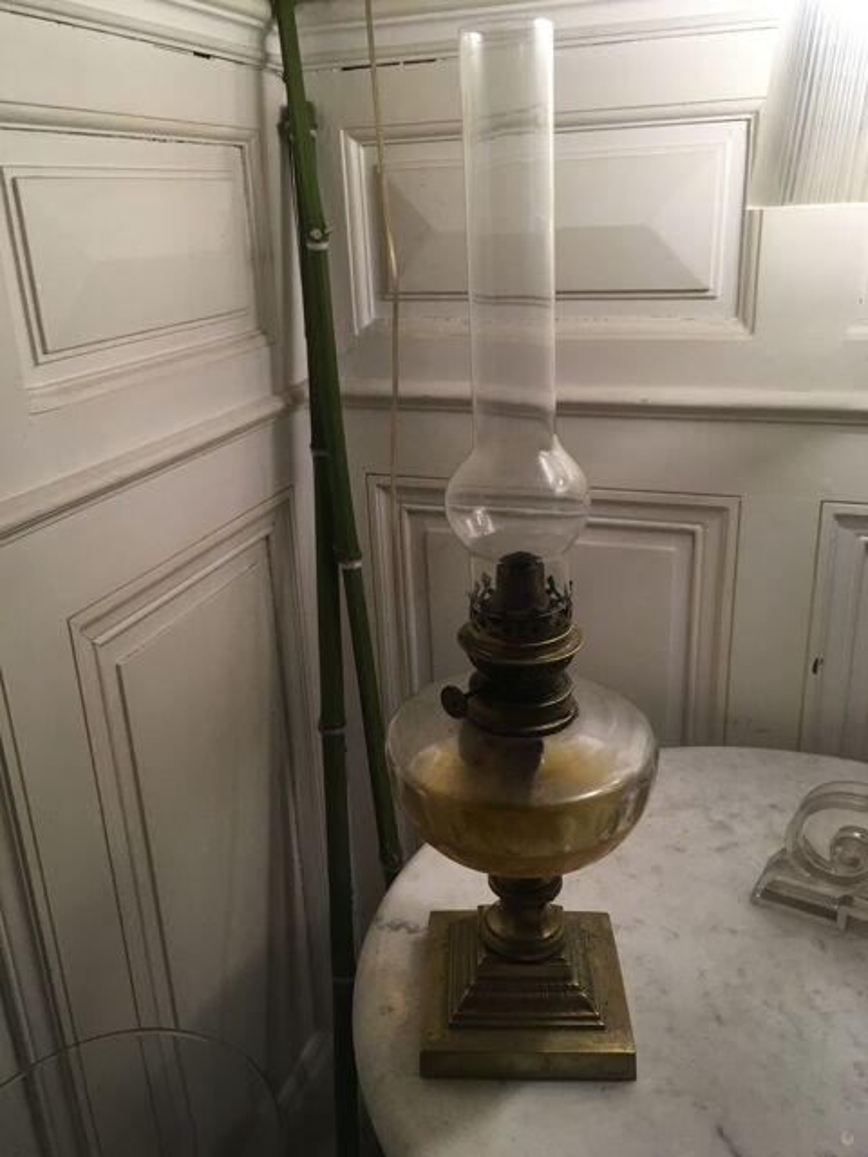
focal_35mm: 29
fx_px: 970
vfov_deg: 61.7
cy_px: 578
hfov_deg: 48.2
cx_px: 434
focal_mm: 4.15
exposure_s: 1/33
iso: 50
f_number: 2.2
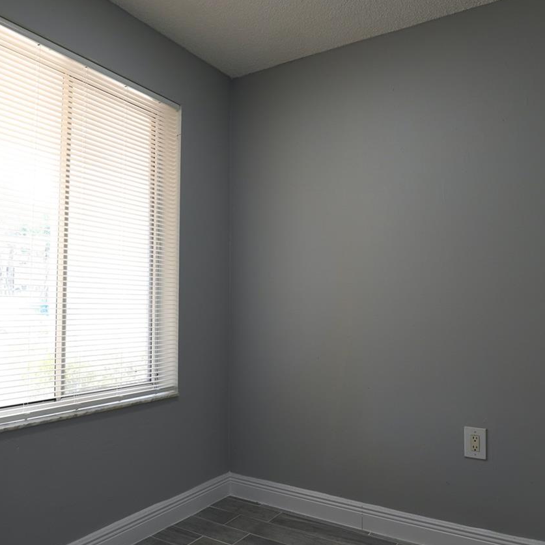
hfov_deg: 59.1
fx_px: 478
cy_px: 281
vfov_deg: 59.4
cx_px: 227
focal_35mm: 27
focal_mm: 11
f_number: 4.5
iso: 100
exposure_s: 1/80
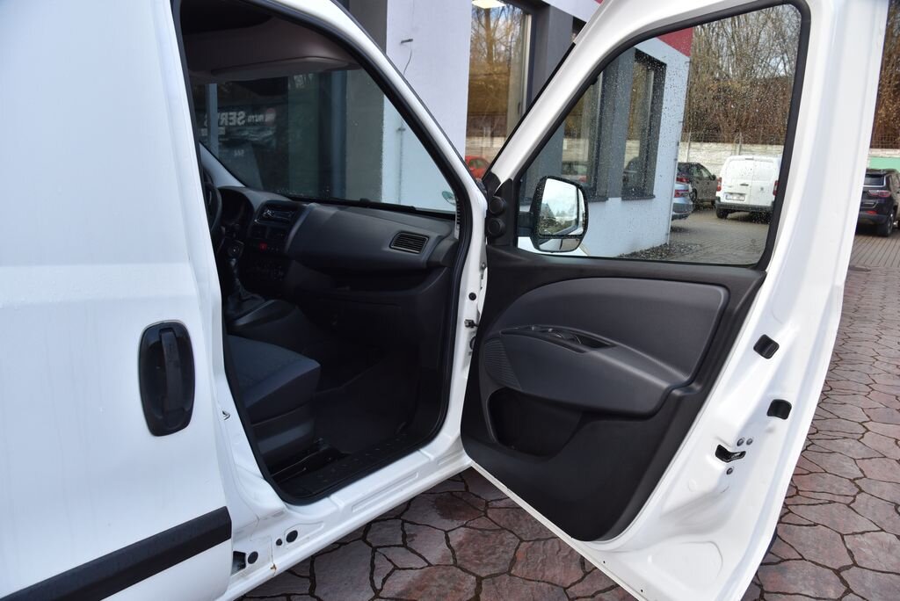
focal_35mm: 24
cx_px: 450
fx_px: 600
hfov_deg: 73.7
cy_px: 300
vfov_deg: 53.2
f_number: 7.1
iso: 500
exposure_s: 1/200
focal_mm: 24
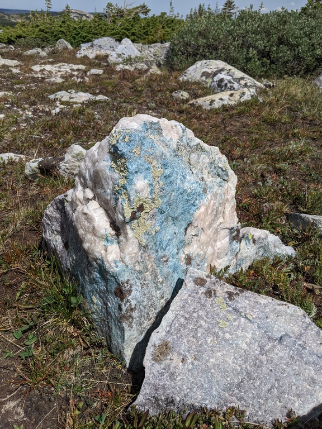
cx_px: 161
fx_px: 335
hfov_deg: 51.4
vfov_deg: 65.3
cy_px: 214
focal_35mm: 27
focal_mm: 4.44
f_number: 1.8
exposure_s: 1/5882
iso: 67
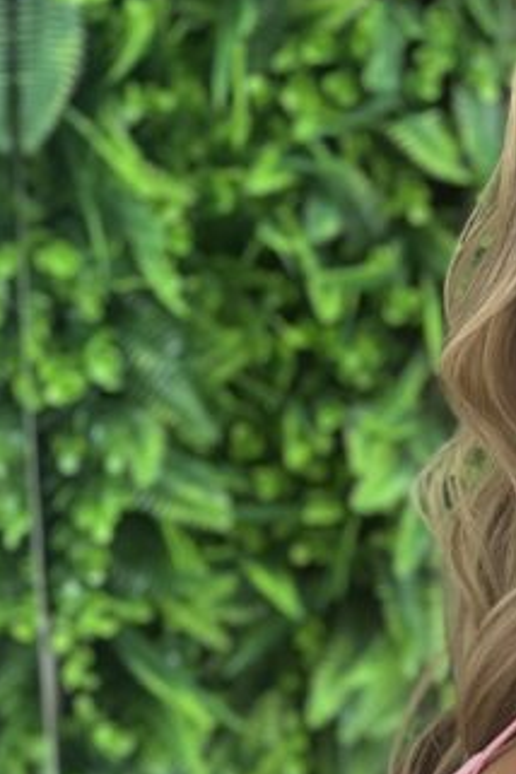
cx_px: 706
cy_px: 903
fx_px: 5009
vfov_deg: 8.7
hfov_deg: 5.9
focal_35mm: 233
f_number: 2.8
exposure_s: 1/60
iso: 125
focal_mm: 9
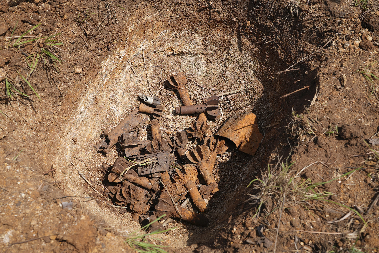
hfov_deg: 48.4
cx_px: 190
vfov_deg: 33.4
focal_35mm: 40
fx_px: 421
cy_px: 126
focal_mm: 40
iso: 80
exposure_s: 1/320
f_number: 5.6
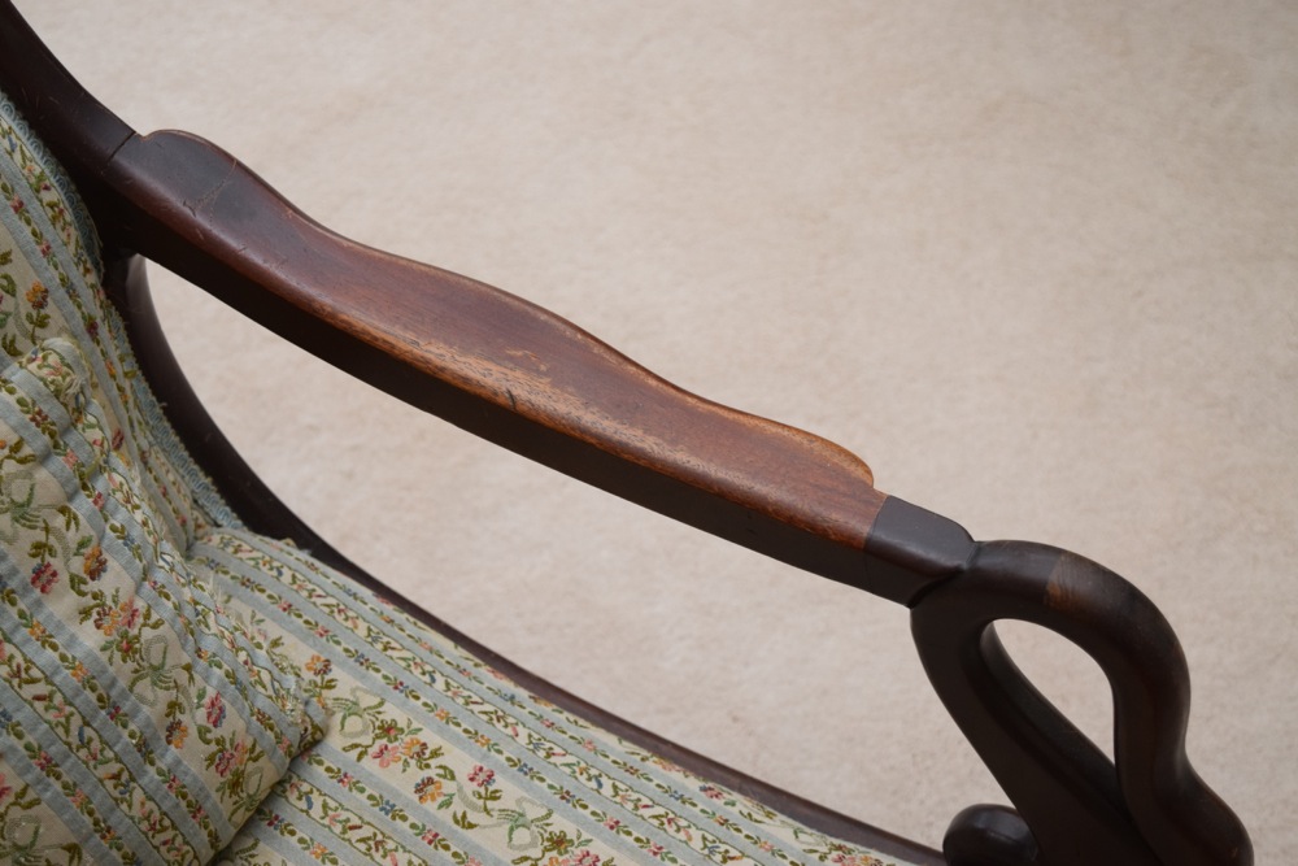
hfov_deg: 33.4
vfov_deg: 22.6
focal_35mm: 60
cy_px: 433
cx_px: 649
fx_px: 2163
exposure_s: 1/80
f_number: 5
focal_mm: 40
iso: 800
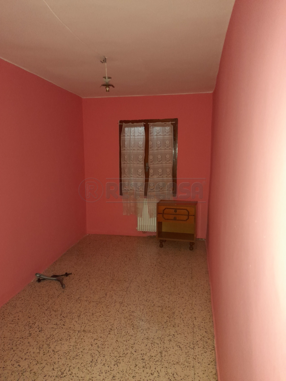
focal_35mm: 25
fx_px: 275
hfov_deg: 54.9
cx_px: 143
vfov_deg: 69.4
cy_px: 190
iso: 500
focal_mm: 4.6
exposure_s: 1/25
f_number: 2
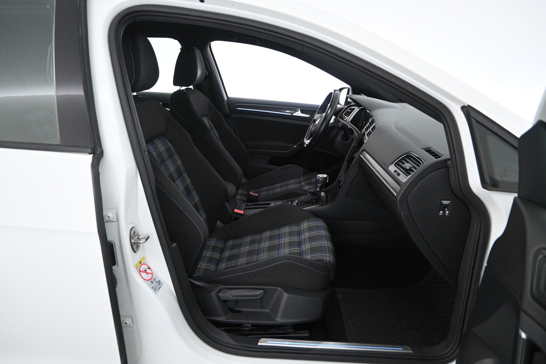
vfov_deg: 53.1
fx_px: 364
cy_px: 182
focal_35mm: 24
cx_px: 273
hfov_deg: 73.7
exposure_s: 1/80
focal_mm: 16
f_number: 3.5
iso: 3200
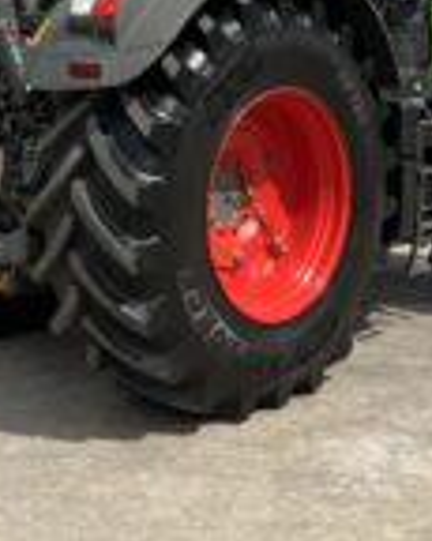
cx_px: 282
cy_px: 41
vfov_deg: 25.8
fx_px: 1136
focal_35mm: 71
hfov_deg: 21.5
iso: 16
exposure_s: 1/2427
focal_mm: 3
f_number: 1.8
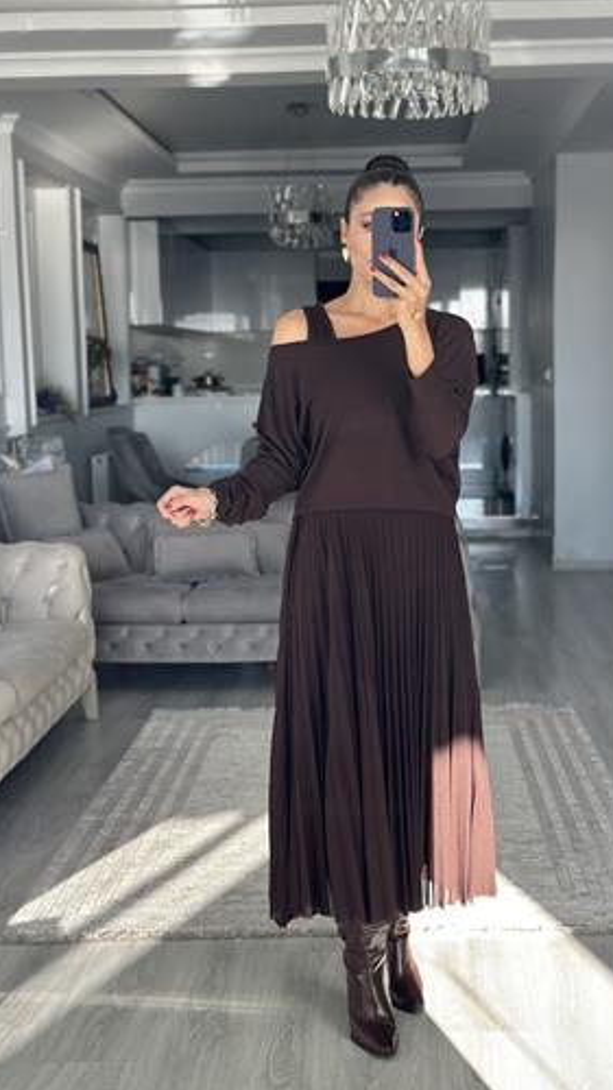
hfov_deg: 22.6
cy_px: 547
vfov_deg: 39.2
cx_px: 360
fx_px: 1533
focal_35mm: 53
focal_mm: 6.86
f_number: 1.78
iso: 80
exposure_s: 1/215
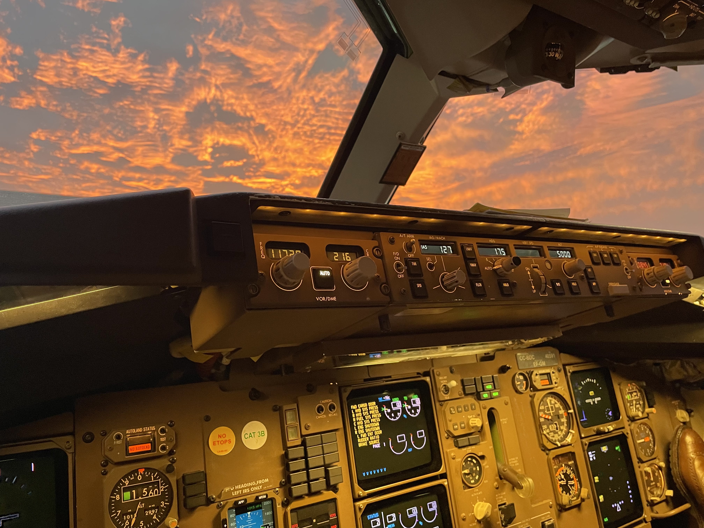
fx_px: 529
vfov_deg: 53.1
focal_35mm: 26
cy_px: 264
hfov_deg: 67.3
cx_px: 352
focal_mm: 4.2
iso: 250
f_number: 1.6
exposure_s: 1/50
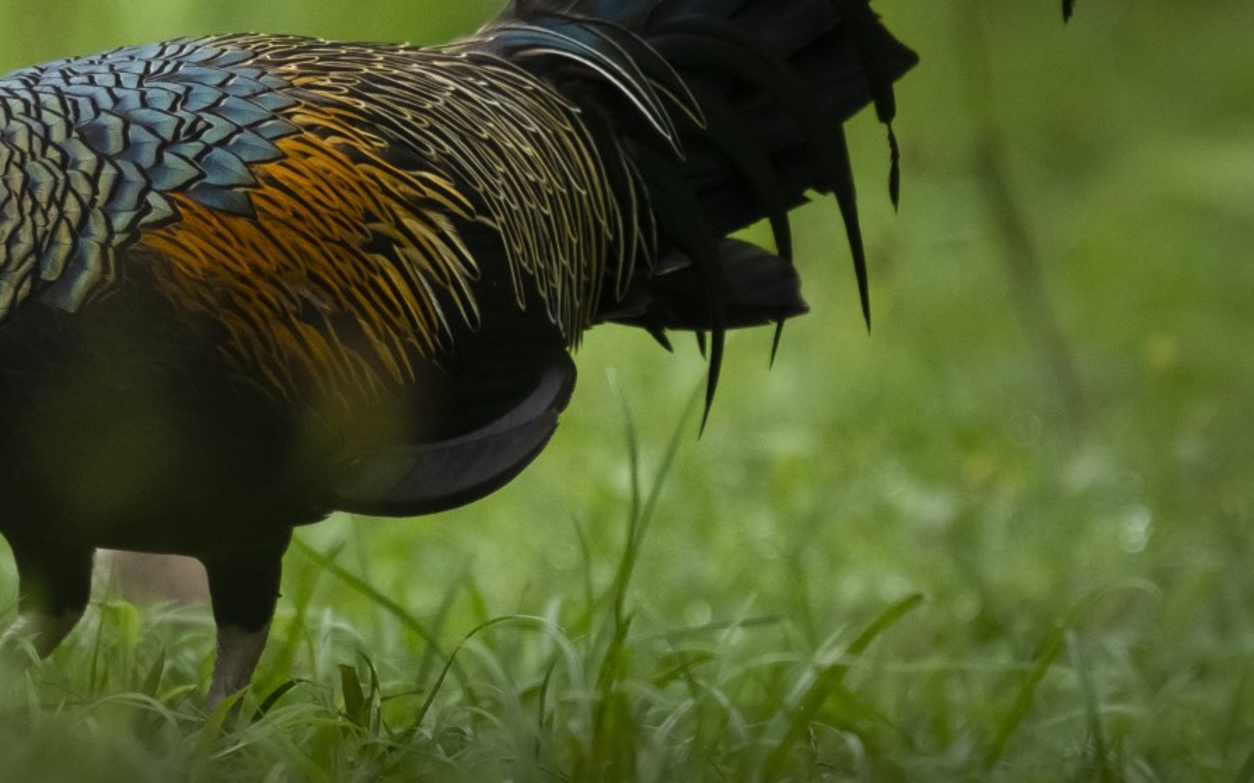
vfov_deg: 0.8
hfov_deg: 1.3
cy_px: 245
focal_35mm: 1660
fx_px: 56721
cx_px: 146
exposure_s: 1/1000
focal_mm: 600
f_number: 6.3
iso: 800
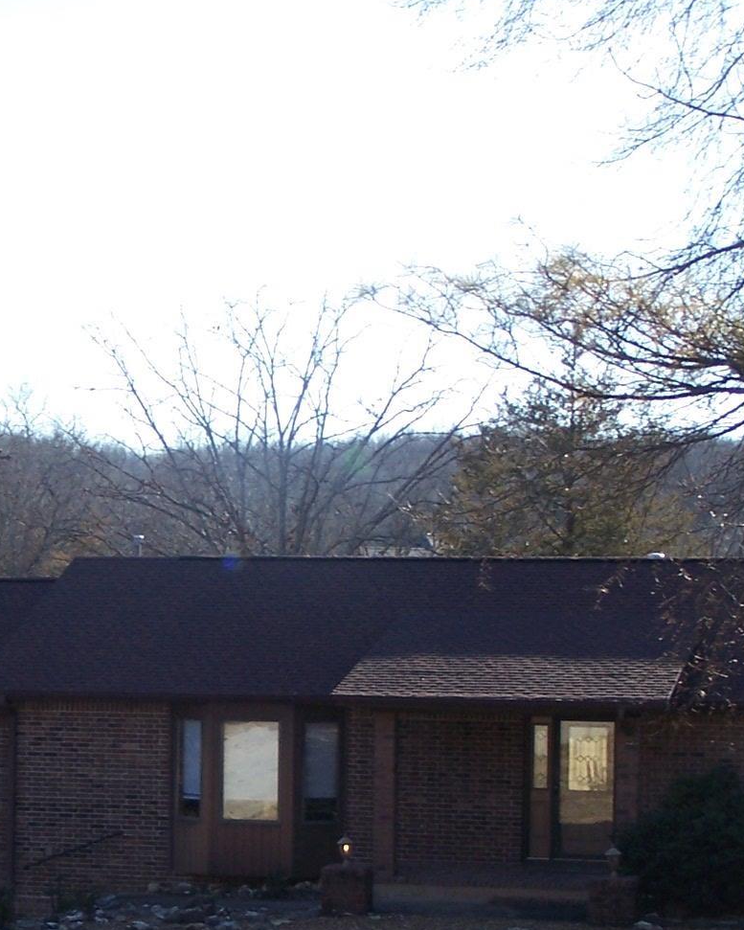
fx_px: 2890
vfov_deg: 18.2
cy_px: 604
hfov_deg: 14.6
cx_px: 172
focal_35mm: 105
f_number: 3
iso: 80
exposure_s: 1/500
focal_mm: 8.5
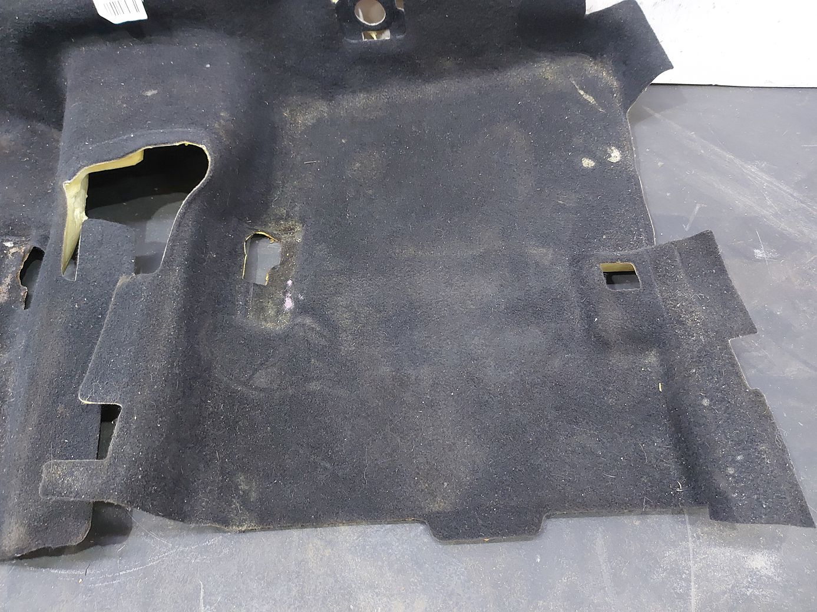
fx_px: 566
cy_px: 306
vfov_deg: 56.8
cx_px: 408
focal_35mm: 24
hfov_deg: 71.6
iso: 320
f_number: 1.8
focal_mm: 5.23
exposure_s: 1/25
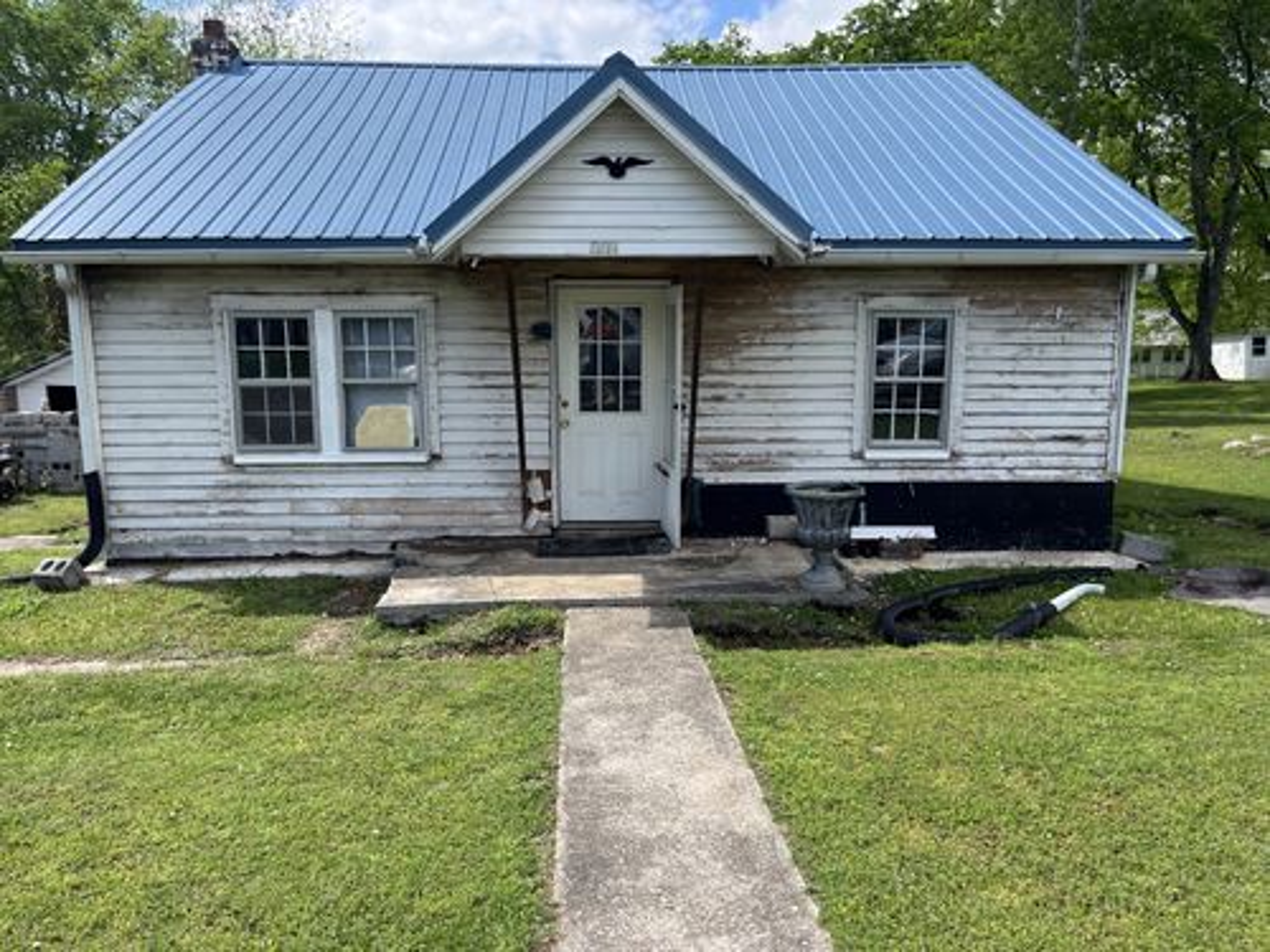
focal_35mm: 26
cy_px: 476
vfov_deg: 53.1
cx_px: 635
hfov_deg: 67.3
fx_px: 954
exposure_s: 1/1862
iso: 50
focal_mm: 5.1
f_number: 1.6
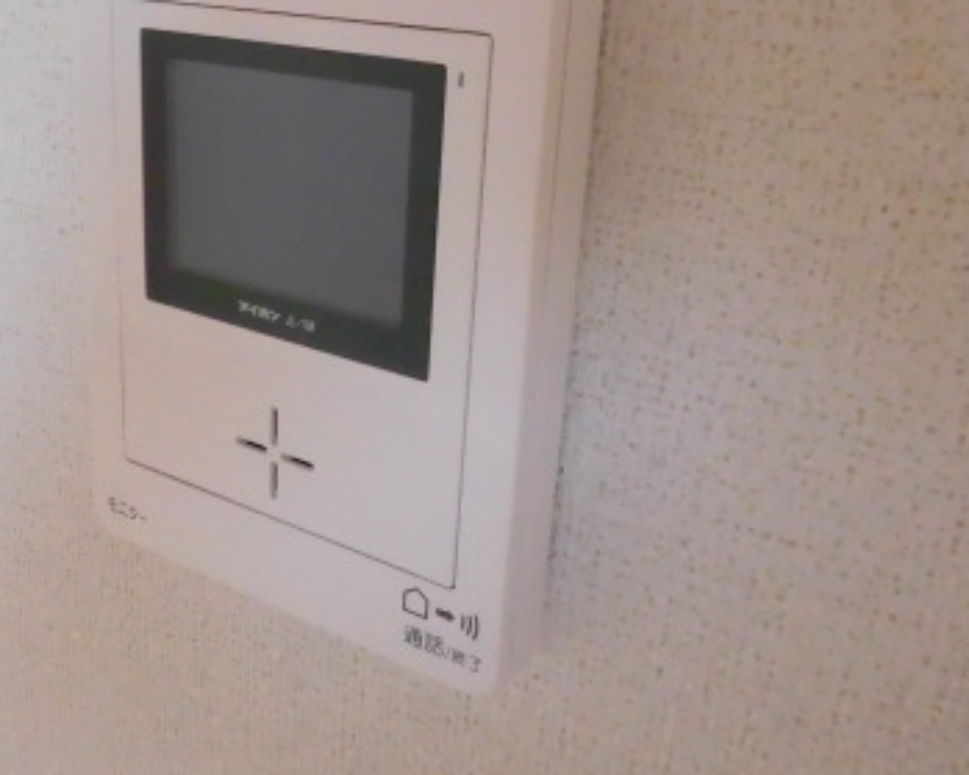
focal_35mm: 43
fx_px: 1233
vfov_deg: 34.8
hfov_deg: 42.2
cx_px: 300
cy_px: 328
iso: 800
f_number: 3.1
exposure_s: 1/60
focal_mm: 4.3
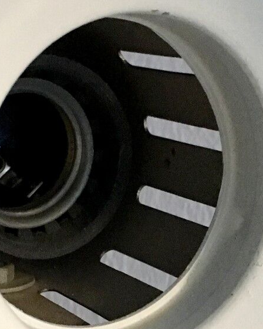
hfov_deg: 15.2
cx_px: 197
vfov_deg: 18.4
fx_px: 984
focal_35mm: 101
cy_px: 341
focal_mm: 4.15
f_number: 2.2
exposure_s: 1/17
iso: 200
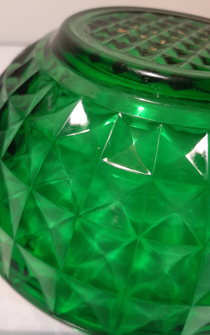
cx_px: 90
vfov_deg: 66.5
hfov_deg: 44.4
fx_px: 256
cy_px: 169
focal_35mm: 28
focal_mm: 3.93
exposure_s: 1/50
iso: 80
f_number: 1.7
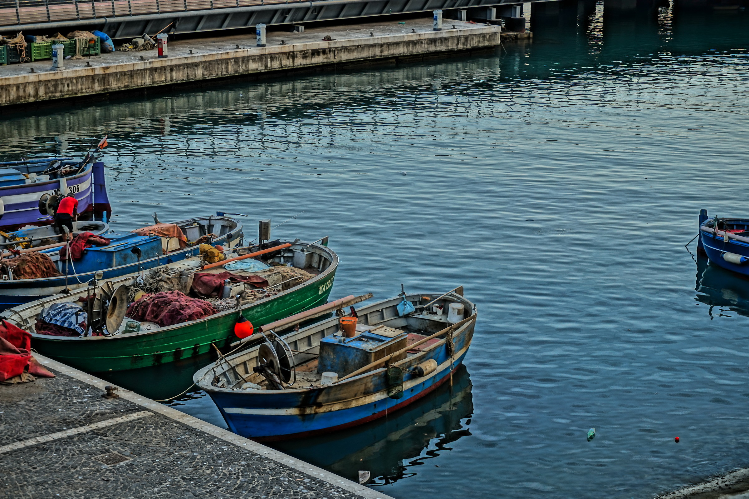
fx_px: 1559
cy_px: 250
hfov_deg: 27.0
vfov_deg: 18.2
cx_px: 374
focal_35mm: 75
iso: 100
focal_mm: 50
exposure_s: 1/80
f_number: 5.6
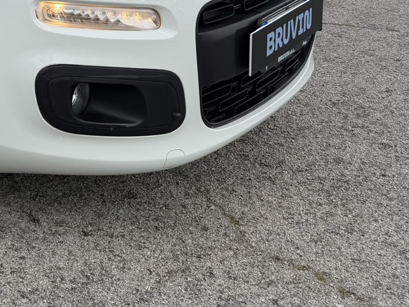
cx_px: -93
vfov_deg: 21.9
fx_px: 733
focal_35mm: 62
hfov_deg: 27.2
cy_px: -63
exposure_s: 1/2703
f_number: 1.78
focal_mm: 6.76
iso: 80
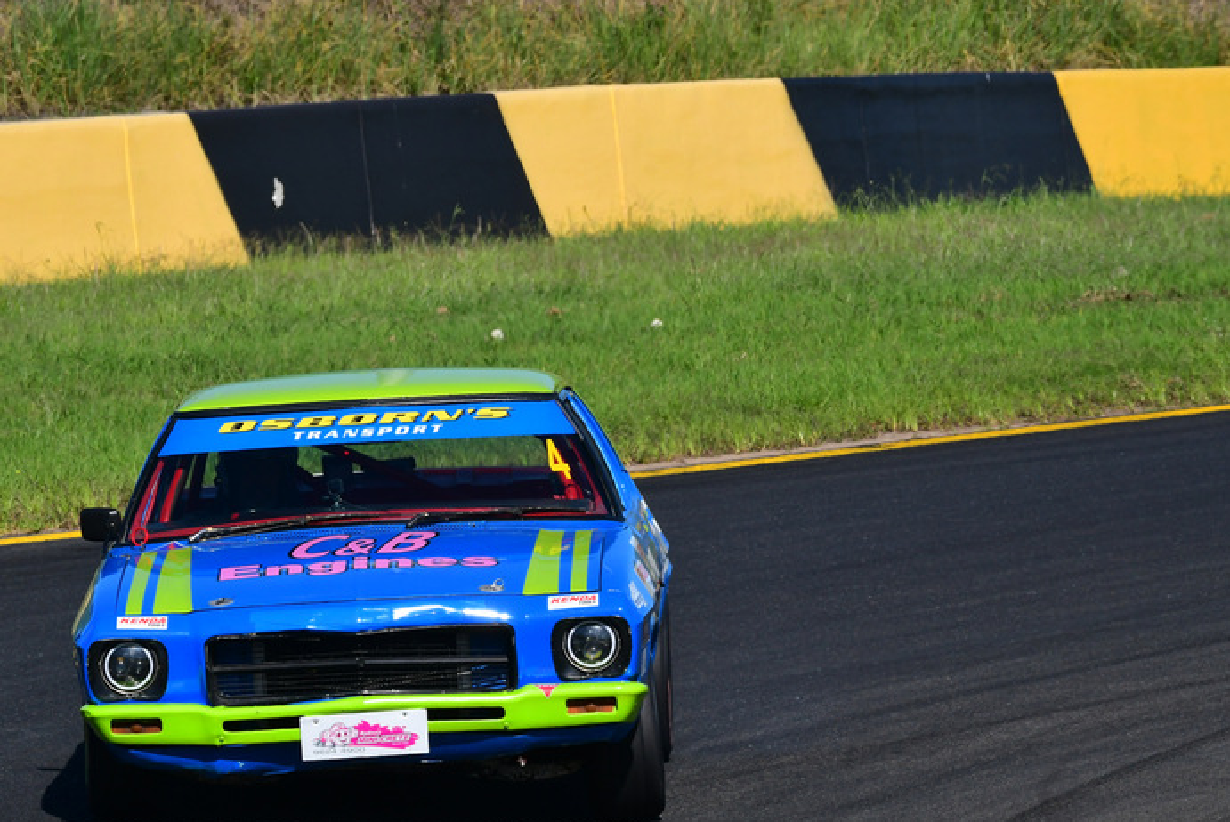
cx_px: 584
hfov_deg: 3.8
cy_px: 438
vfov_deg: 2.6
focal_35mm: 538
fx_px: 18397
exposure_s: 1/640
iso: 400
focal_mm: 310
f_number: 13
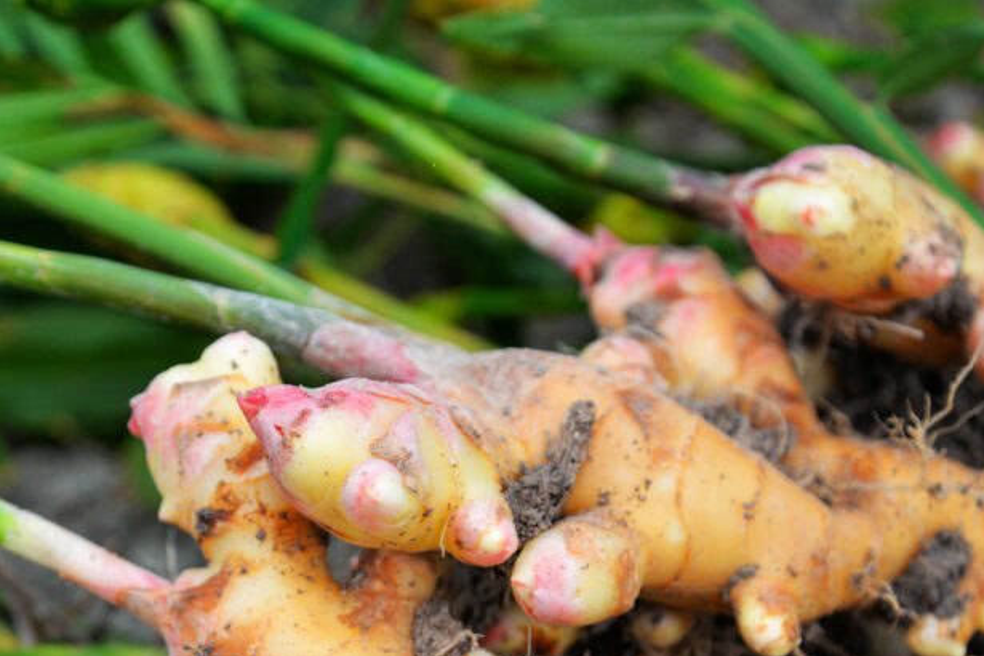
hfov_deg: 21.9
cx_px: 432
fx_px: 2542
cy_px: 549
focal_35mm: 93
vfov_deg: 14.6
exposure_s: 1/4000
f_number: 4.2
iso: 500
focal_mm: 52
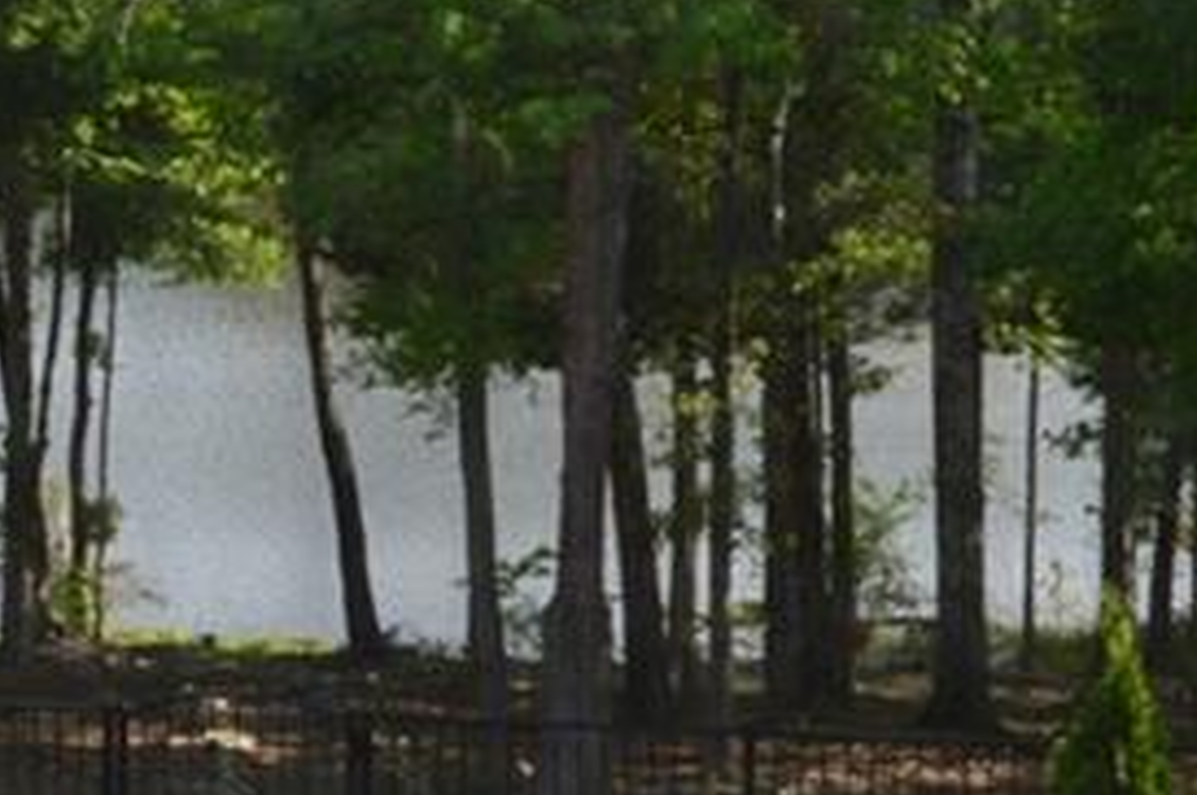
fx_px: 3720
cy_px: 201
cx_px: 332
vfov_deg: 12.2
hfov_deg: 18.2
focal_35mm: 112
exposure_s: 1/200
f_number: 10
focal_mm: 20
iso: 400
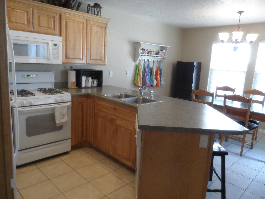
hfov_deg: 71.6
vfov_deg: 56.8
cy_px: 100
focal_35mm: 24
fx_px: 184
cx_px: 132
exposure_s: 1/30
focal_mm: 4
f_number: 3.2
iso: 200
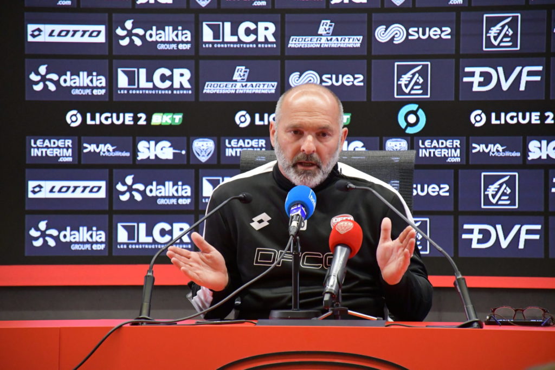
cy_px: 185
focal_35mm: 210
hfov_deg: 9.8
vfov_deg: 6.5
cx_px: 278
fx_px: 3238
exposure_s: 1/250
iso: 6400
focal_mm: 140
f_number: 5.6
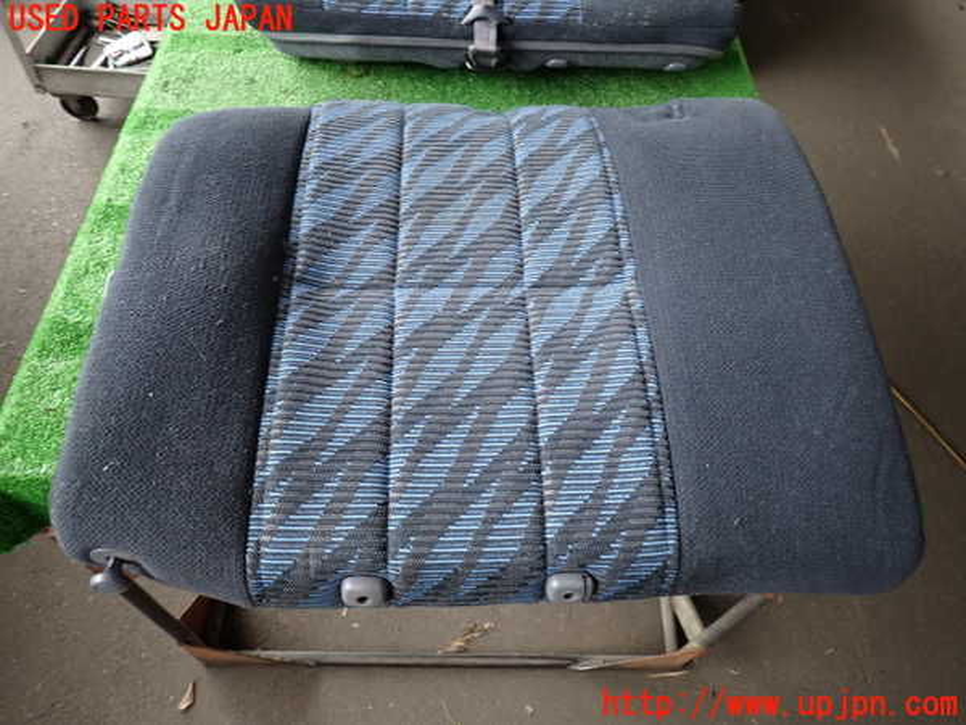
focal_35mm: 25
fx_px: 698
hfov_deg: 69.4
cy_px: 362
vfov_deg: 54.9
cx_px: 483
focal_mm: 4.5
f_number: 2
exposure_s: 1/30
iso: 200
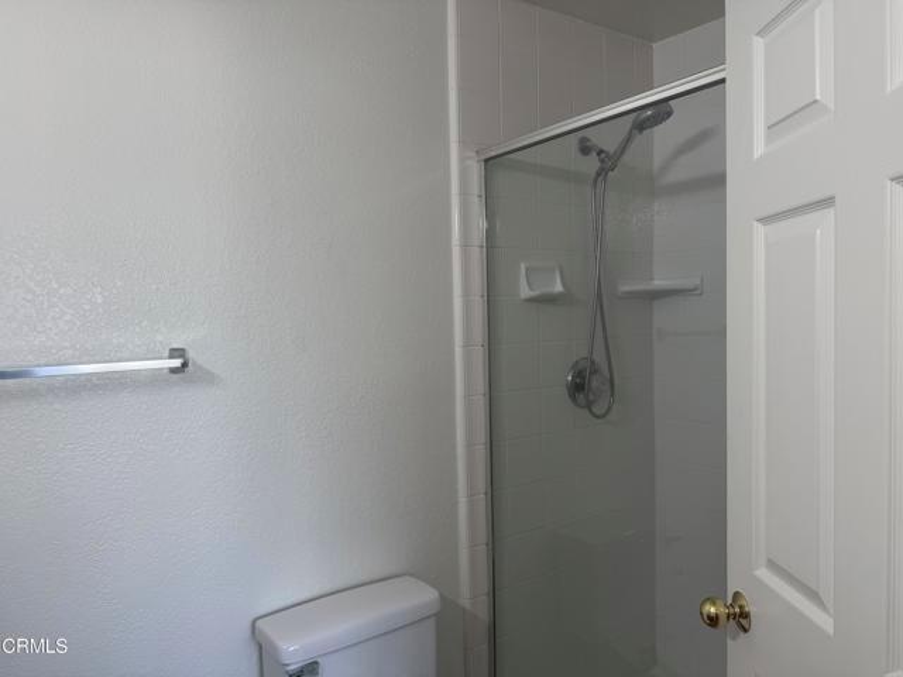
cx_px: 452
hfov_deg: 71.6
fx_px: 626
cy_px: 338
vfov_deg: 56.8
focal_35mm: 24
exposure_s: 1/120
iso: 80
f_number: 1.78
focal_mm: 6.76
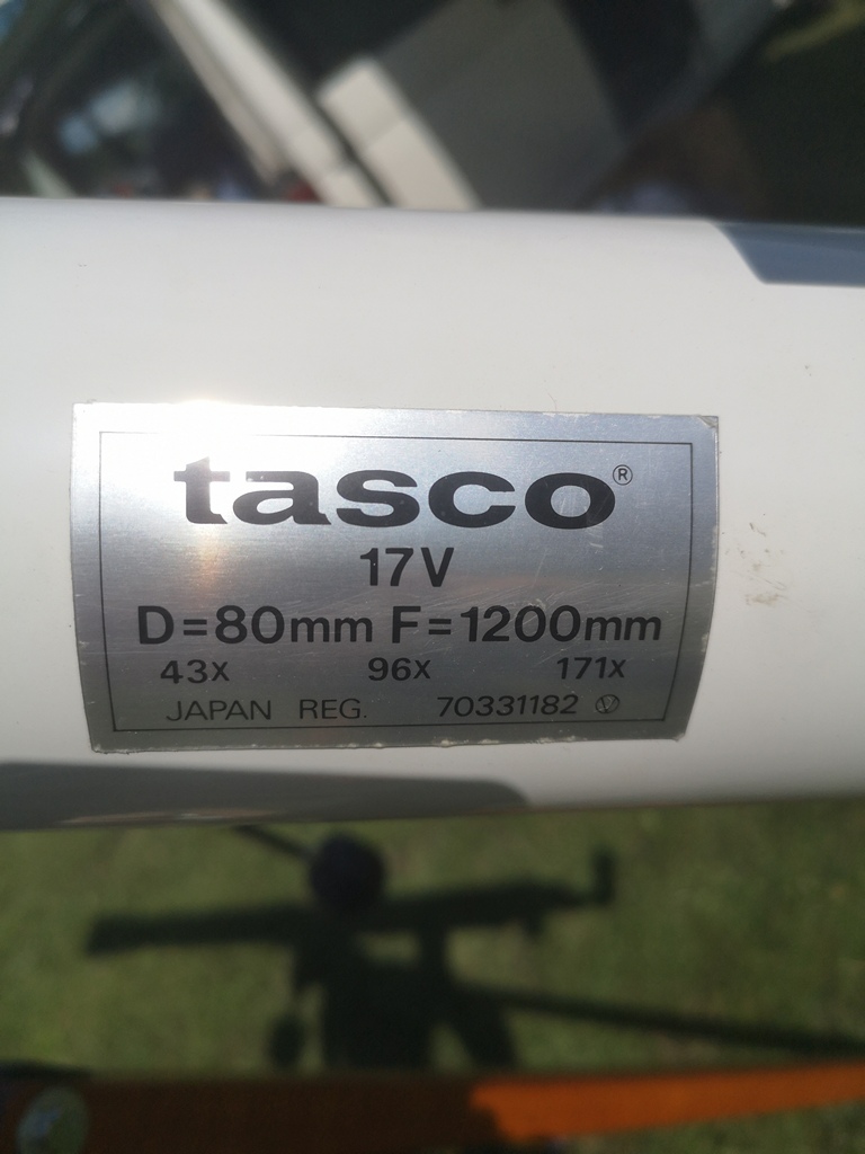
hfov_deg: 51.4
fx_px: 900
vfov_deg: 65.3
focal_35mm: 27
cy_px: 577
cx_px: 432
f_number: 1.8
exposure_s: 1/9434
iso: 50
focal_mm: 3.95
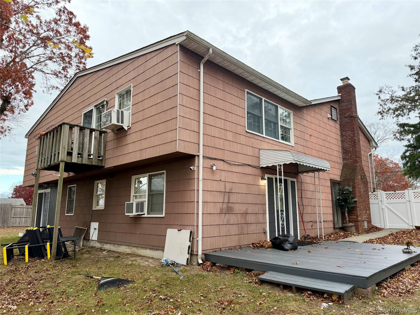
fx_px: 291
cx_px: 210
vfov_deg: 56.8
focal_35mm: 24
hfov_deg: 71.6
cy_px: 158
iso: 80
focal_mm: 6.76
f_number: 1.78
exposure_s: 1/266
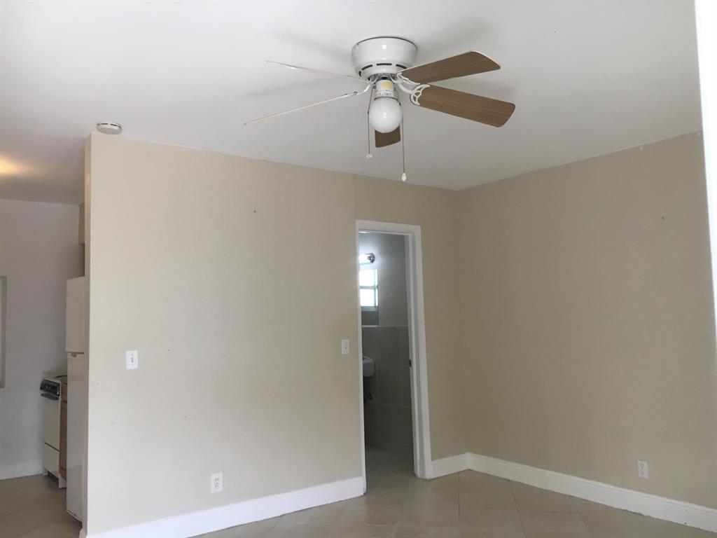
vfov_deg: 48.2
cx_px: 358
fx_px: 601
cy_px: 269
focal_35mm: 29
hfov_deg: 61.7
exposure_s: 1/30
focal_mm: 4.15
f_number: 2.2
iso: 25
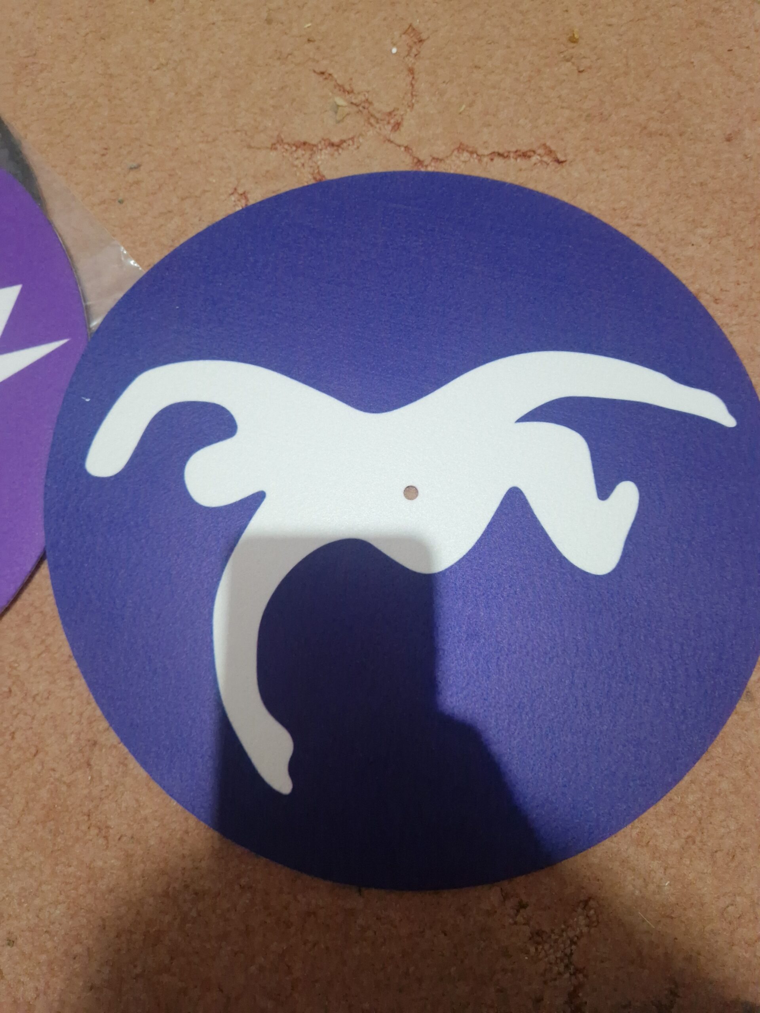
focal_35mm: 23
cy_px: 506
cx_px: 380
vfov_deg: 73.9
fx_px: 673
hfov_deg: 58.9
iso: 1000
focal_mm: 5.4
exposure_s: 1/100
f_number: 1.8
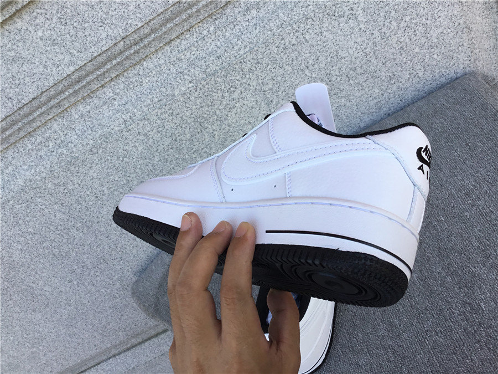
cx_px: 249
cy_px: 187
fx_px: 446
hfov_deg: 58.4
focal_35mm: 31
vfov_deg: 45.4
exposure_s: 1/260
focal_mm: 3.3
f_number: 2.4
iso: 25
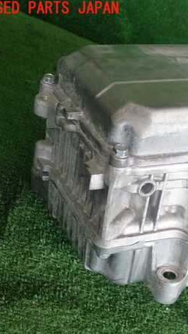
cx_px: 207
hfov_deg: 18.4
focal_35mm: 63
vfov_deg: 33.3
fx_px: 558
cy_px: 168
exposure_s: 1/80
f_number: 2.9
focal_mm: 7.86
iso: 200
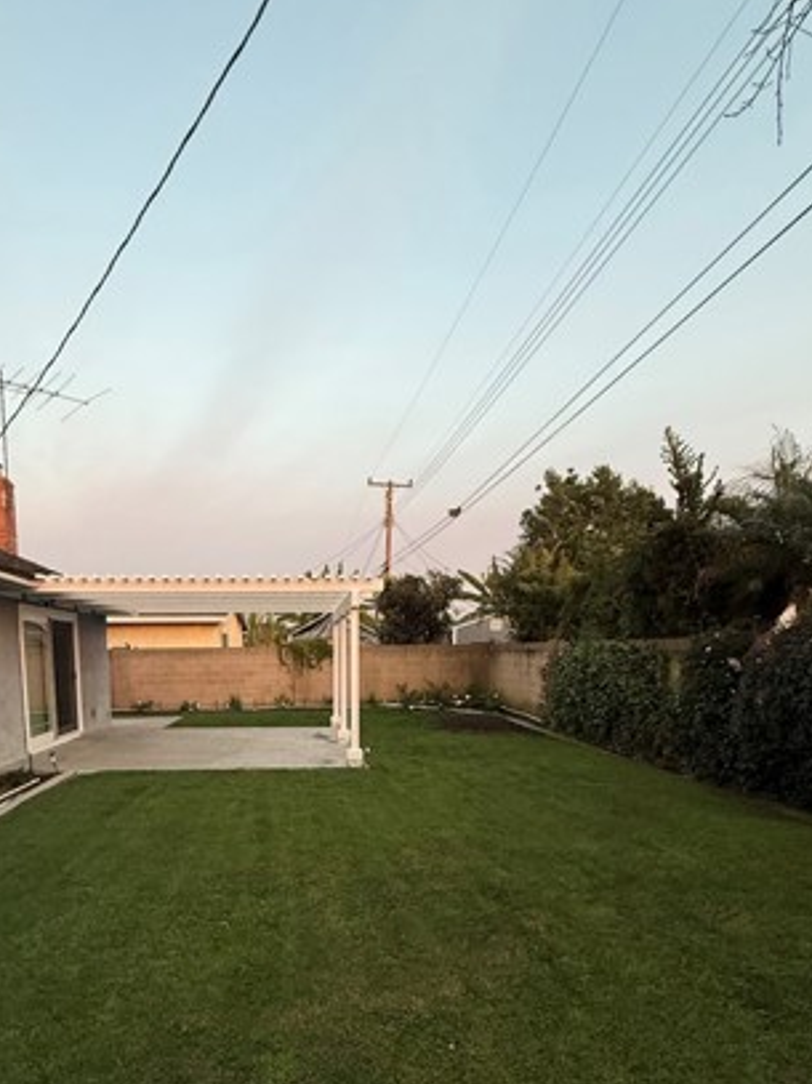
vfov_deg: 73.5
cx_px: 317
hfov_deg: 60.4
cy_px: 743
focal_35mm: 22
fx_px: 688
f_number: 2.2
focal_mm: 2.22
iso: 320
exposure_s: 1/70
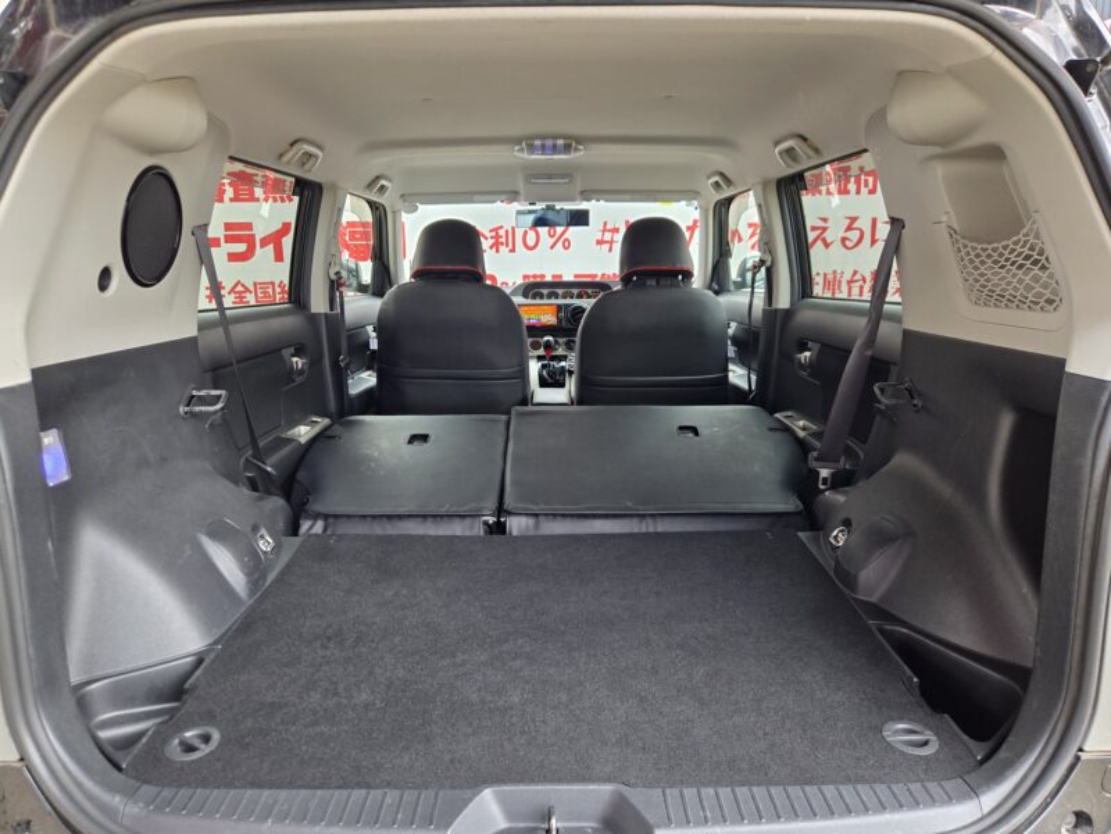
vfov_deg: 58.9
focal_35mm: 23
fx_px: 738
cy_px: 417
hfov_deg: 73.9
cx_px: 556
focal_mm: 5.4
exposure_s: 1/180
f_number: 1.8
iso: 100
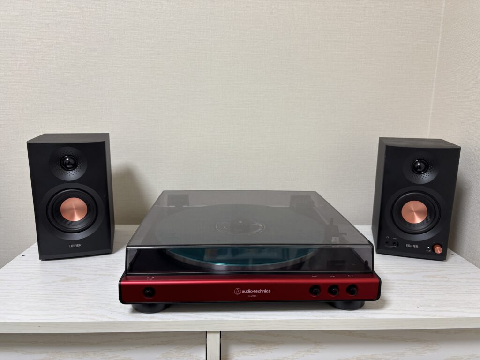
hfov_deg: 67.3
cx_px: 240
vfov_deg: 53.1
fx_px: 361
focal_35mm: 26
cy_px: 180
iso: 80
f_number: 1.6
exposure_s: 1/60
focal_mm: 5.96
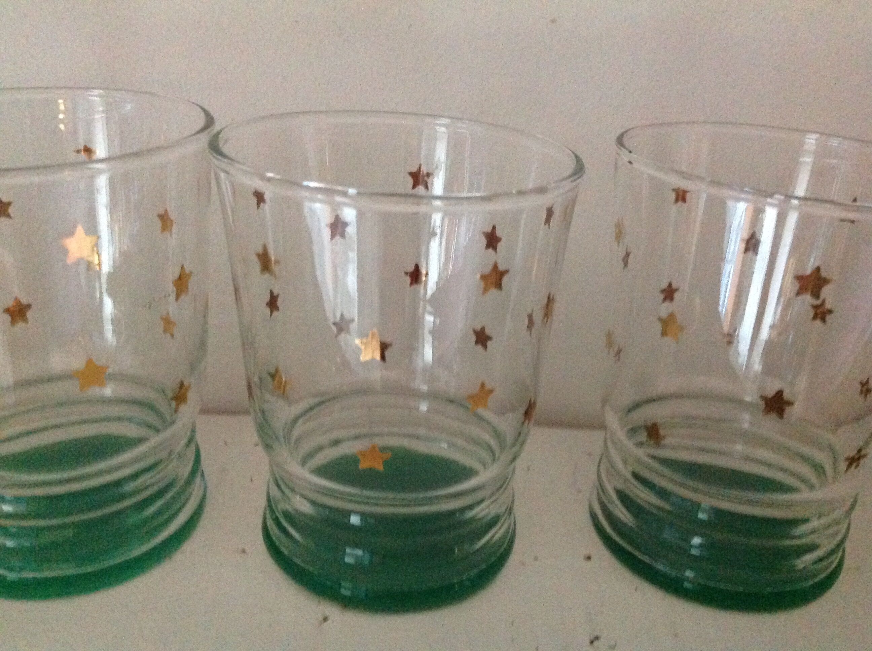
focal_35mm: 35
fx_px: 880
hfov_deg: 52.7
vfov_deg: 40.6
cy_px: 326
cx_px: 436
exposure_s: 1/15
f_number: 2.4
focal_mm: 4.28
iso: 800
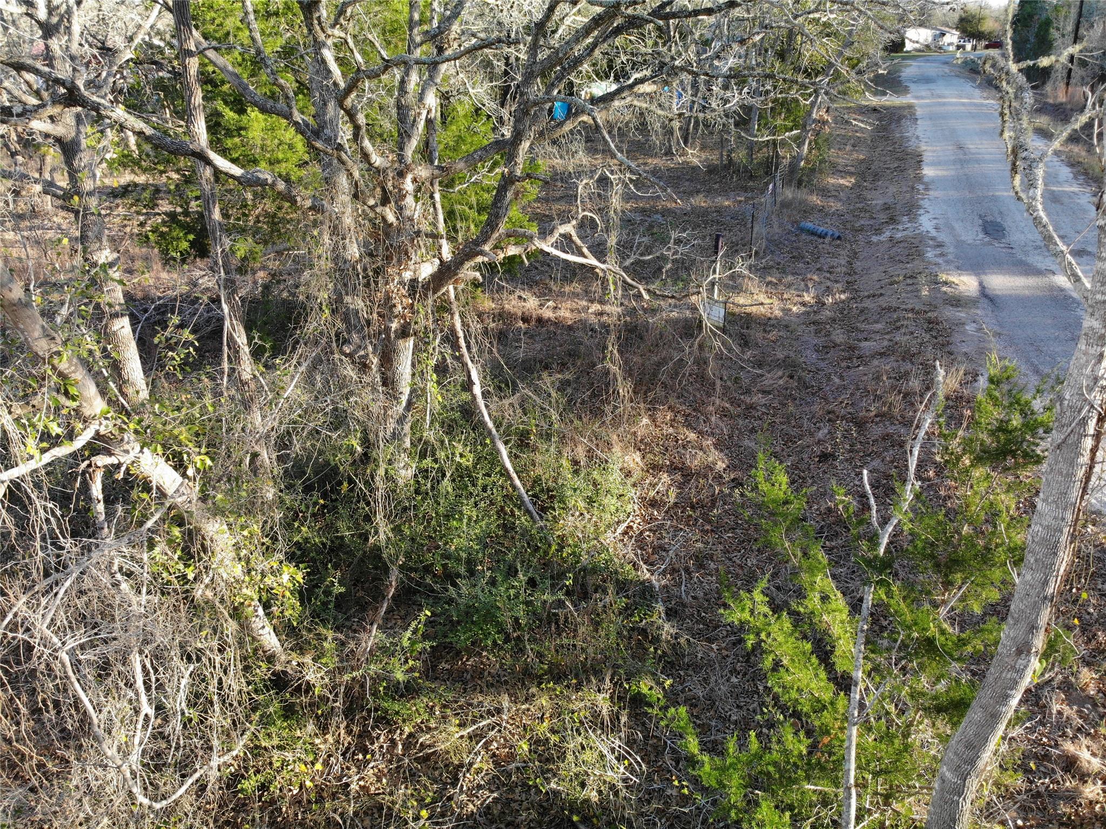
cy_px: 414
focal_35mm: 24
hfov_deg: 71.6
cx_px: 553
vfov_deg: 56.8
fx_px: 766
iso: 200
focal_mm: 4.5
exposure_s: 1/30
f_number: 2.8
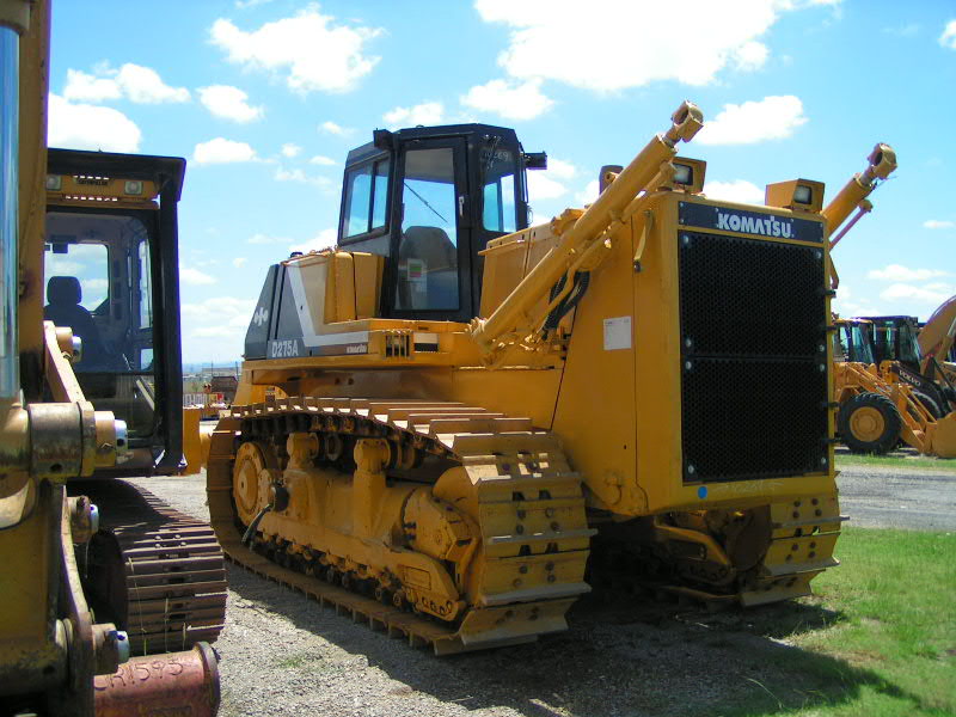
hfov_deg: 49.0
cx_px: 478
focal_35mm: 38
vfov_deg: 37.7
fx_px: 1049
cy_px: 358
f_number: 3.2
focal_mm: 5.8
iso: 50
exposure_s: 1/1000
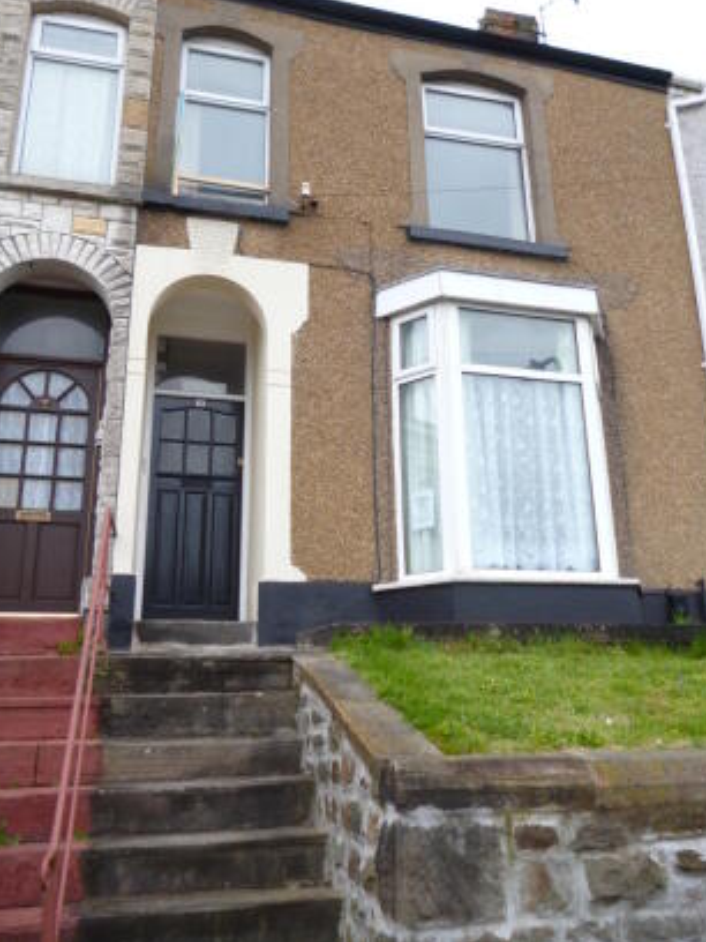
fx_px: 816
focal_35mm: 30
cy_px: 444
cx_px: 360
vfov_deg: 59.9
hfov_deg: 46.8
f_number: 3.1
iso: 100
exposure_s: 1/80
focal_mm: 5
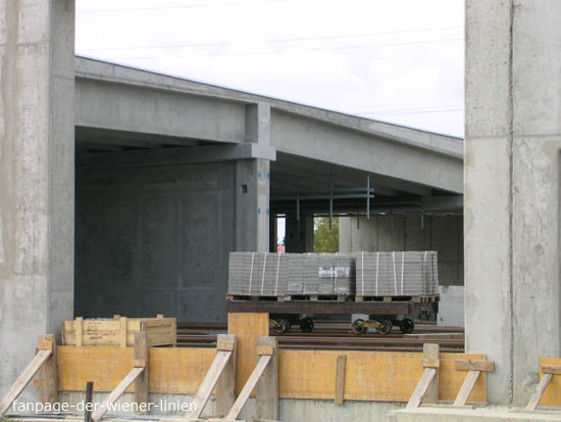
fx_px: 1800
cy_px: 211
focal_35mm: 111
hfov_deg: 17.7
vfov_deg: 13.4
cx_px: 280
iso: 100
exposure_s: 1/150
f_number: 4.8
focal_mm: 16.8
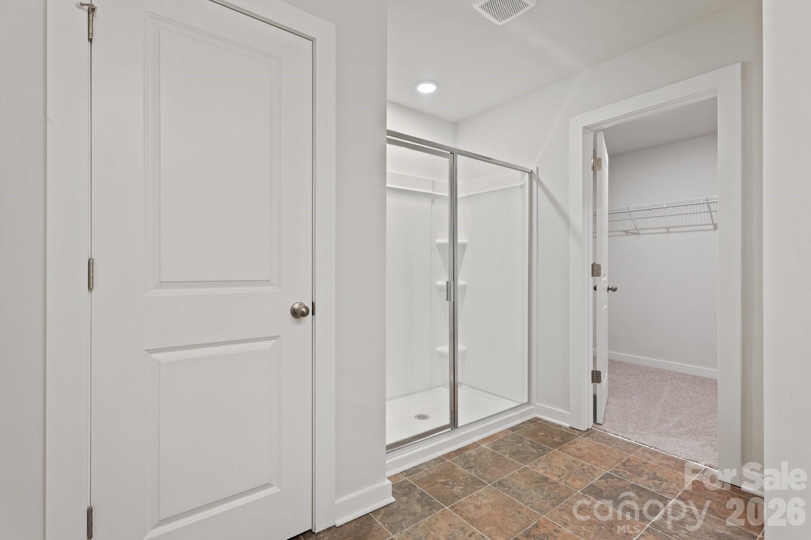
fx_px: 360
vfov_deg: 73.7
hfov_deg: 96.7
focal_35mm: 16
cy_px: 270
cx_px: 406
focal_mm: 16
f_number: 8
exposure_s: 1/2
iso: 640
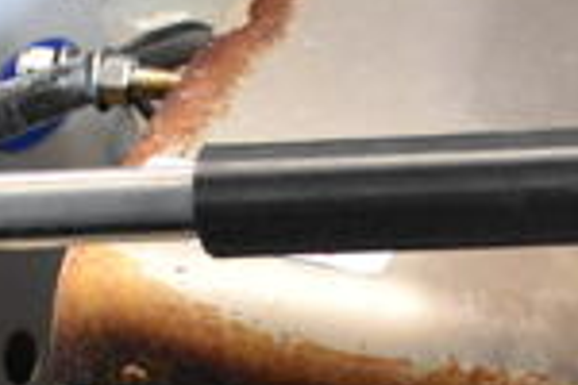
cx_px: 647
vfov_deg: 10.9
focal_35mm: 122
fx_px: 1959
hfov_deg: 16.3
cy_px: 520
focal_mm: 20
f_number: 3.5
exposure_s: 1/125
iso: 8000
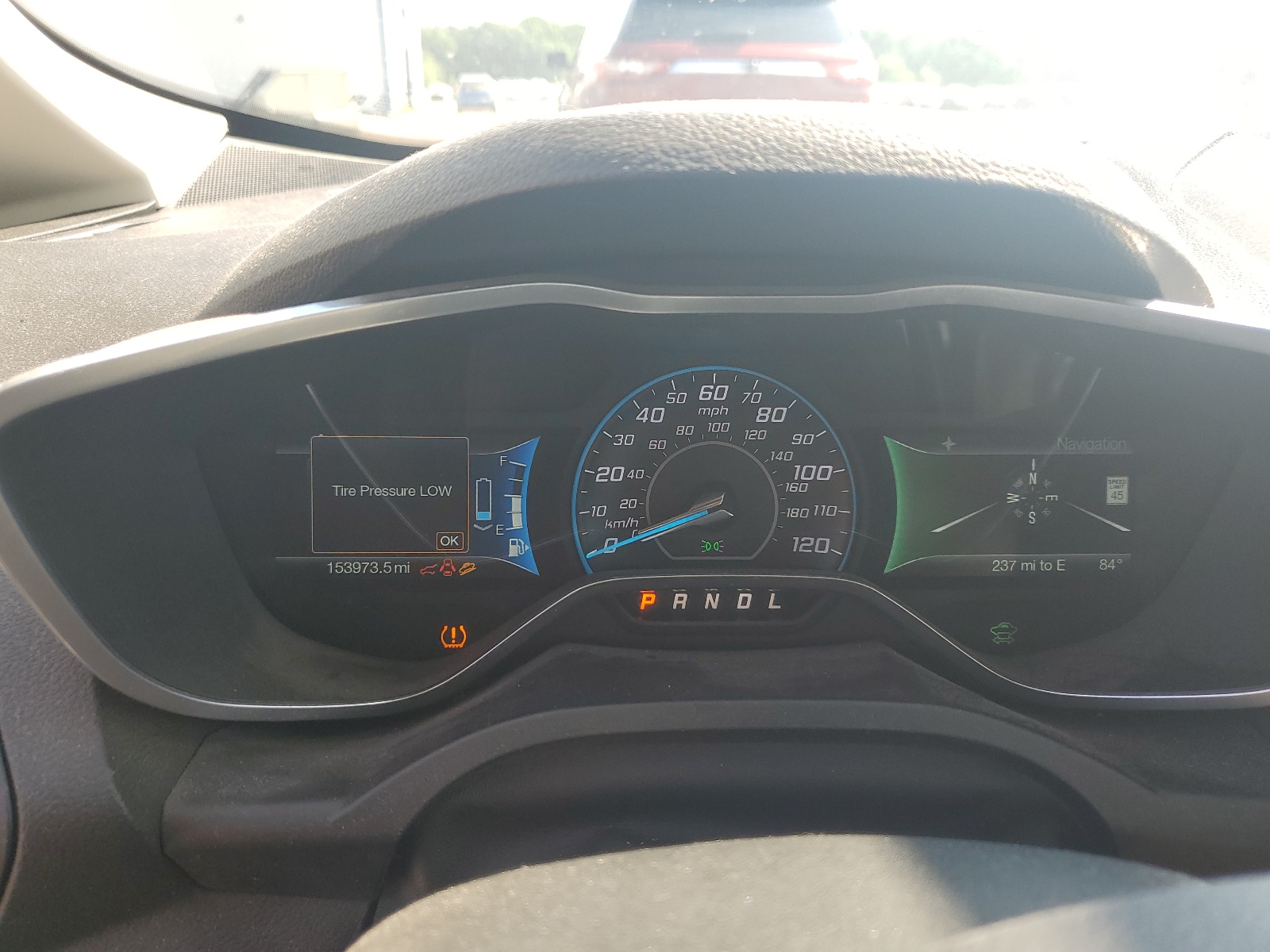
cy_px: 476
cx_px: 635
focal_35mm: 26
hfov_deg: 67.3
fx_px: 954
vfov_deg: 53.1
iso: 50
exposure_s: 1/294
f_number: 1.5
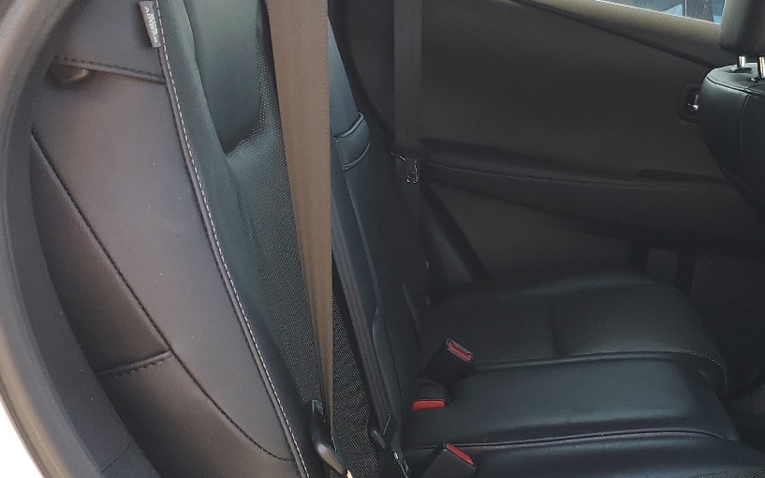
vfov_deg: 23.9
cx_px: 627
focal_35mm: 54
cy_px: 284
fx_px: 1125
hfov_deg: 36.1
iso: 50
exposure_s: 1/175
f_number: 1.5
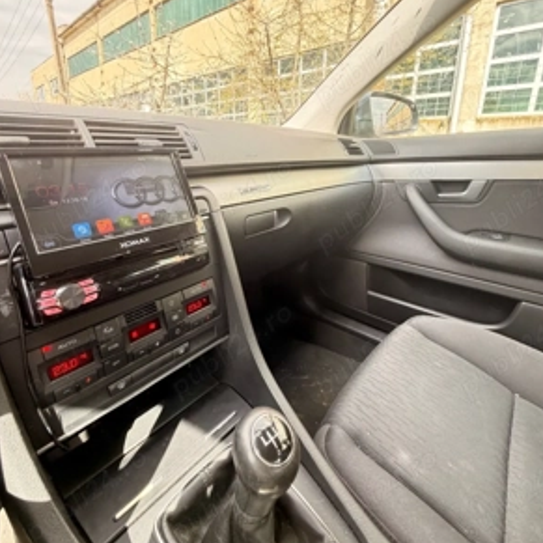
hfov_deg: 84.0
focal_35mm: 17
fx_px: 302
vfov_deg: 83.3
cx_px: 269
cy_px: 228
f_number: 2.2
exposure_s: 1/121
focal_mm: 2.22
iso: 200
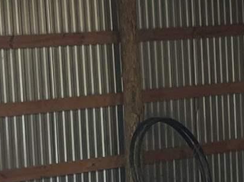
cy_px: 159
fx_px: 1374
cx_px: 193
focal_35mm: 195
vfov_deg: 7.6
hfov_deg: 10.1
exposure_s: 1/121
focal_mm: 4.2
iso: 64
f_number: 1.6
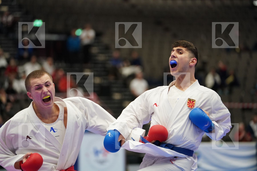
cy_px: 86
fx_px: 1078
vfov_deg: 9.1
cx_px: 128
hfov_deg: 13.6
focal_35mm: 151
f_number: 2.8
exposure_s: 1/1000
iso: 3200
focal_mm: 151
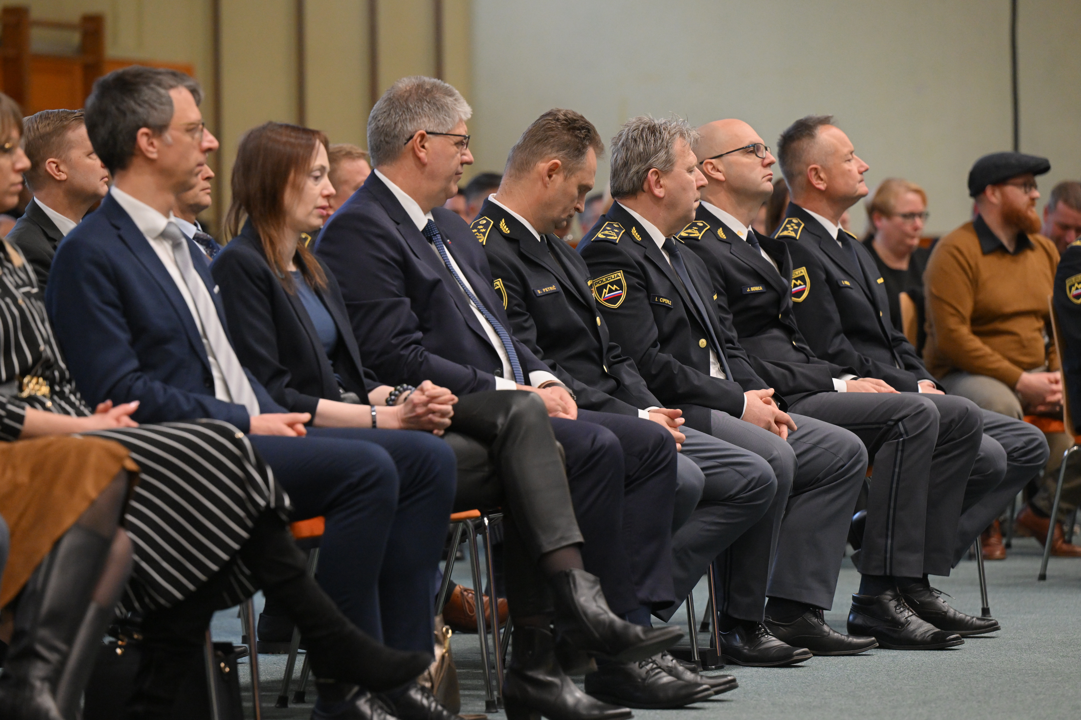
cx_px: 540
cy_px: 360
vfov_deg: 8.1
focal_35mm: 170
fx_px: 5104
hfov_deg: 12.1
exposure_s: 1/250
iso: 3200
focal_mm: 170
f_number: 4
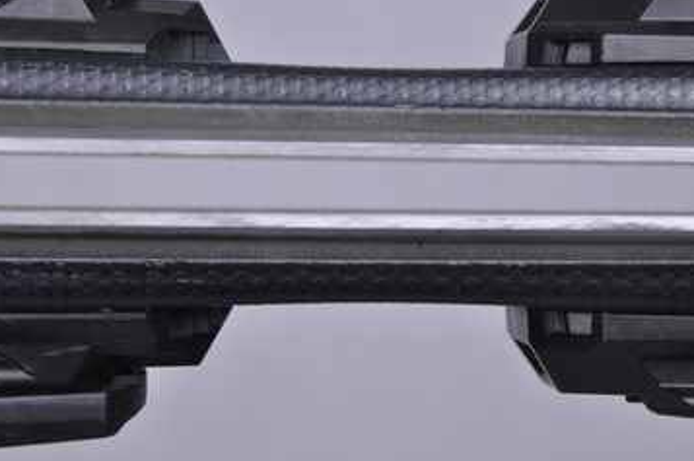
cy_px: 182
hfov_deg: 10.4
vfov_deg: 6.9
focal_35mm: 199
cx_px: 365
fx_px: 3824
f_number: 9.5
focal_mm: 105
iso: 3200
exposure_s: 1/125
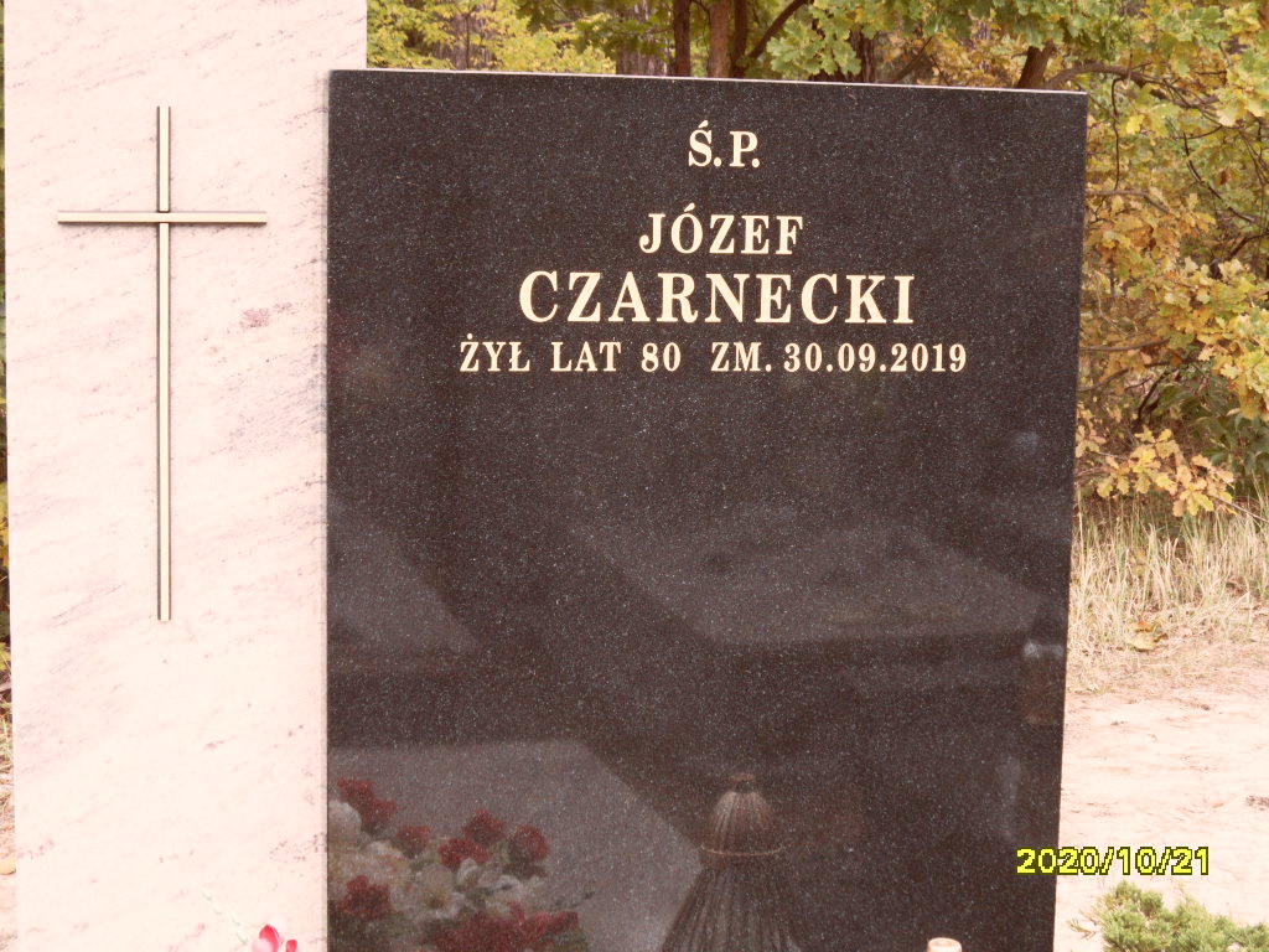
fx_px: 2200
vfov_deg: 24.4
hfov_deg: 32.2
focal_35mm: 60
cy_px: 476
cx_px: 634
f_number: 4
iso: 120
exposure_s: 1/45
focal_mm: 10.3
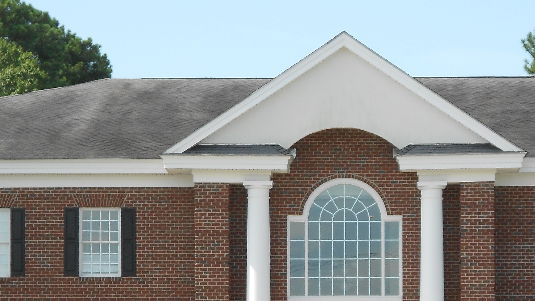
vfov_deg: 6.7
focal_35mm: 180
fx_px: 2553
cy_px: 352
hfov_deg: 12.0
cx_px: 323
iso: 80
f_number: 6.3
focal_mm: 15.4
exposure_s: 1/160
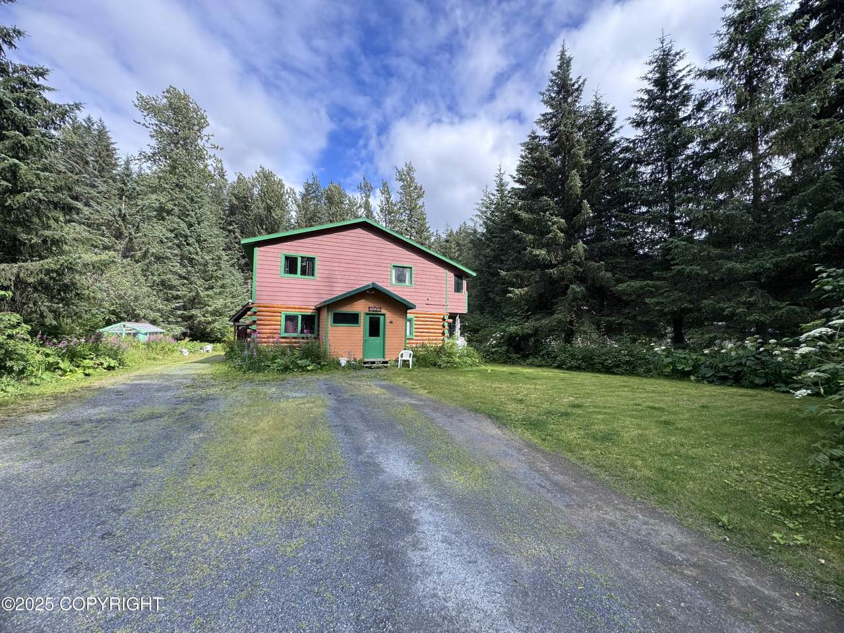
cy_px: 316
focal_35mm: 14
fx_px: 341
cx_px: 422
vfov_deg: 85.7
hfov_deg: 102.1
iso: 50
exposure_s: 1/713
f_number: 2.2
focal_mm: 2.22
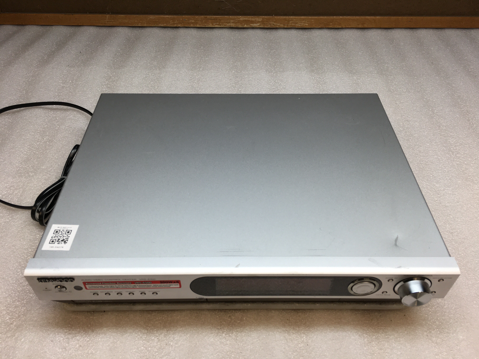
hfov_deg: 61.7
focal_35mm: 29
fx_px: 401
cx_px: 240
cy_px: 180
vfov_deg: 48.2
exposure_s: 1/120
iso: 40
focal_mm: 4.15
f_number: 2.2
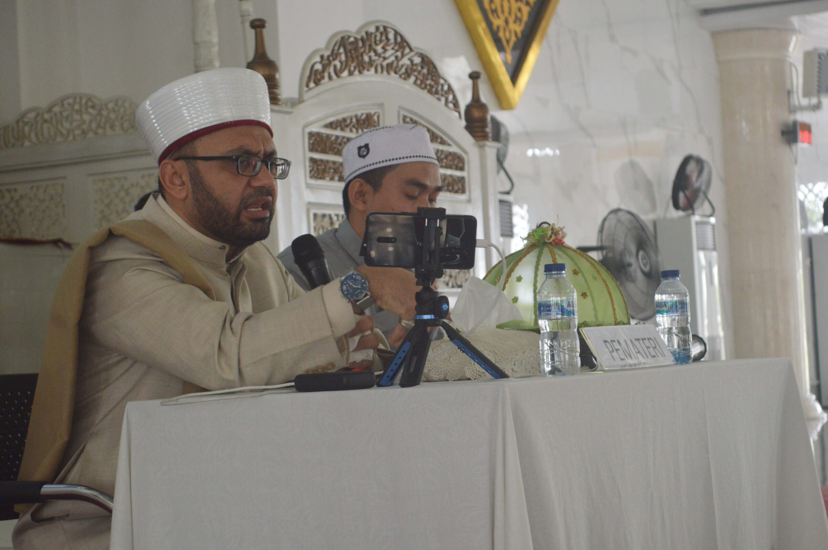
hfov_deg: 24.6
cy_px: 275
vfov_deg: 16.5
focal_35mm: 82
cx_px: 414
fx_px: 1896
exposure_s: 1/100
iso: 800
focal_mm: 55
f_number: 5.6
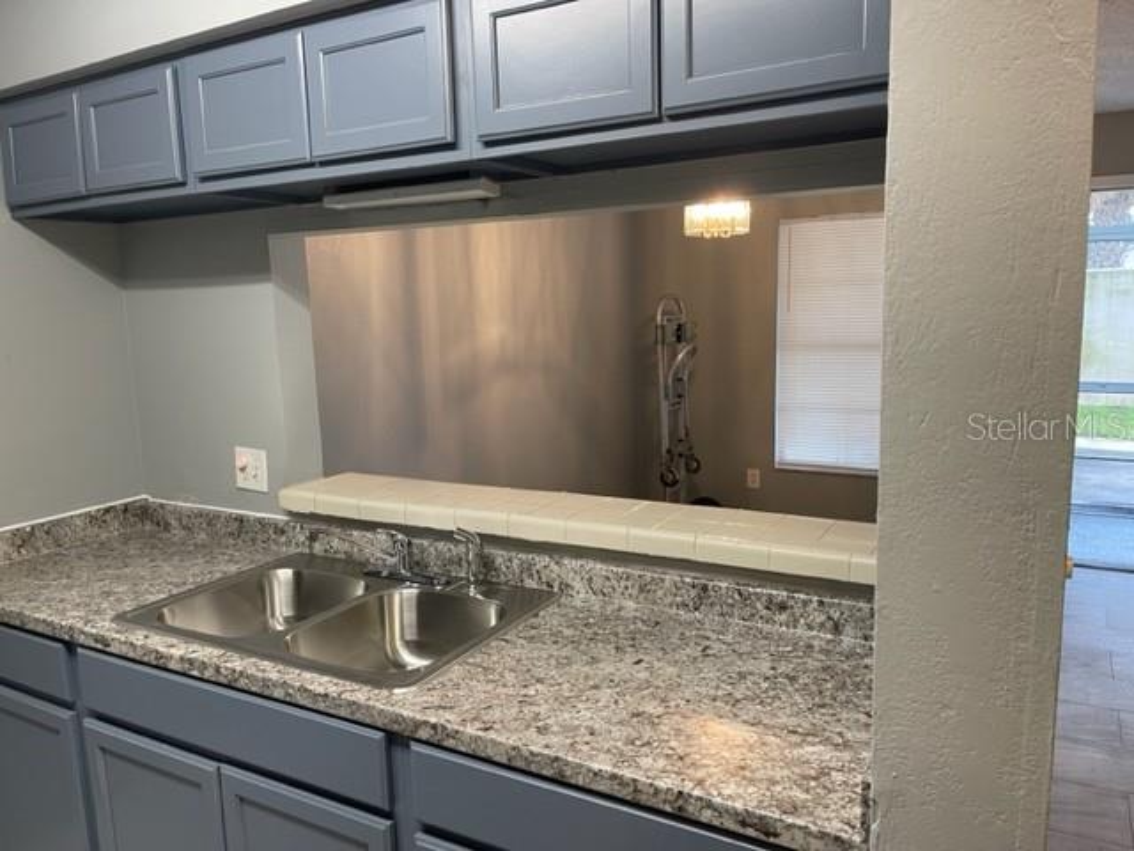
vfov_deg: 53.1
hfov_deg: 67.3
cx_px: 567
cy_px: 426
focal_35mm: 26
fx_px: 852
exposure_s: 1/60
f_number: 1.6
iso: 125
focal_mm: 5.1
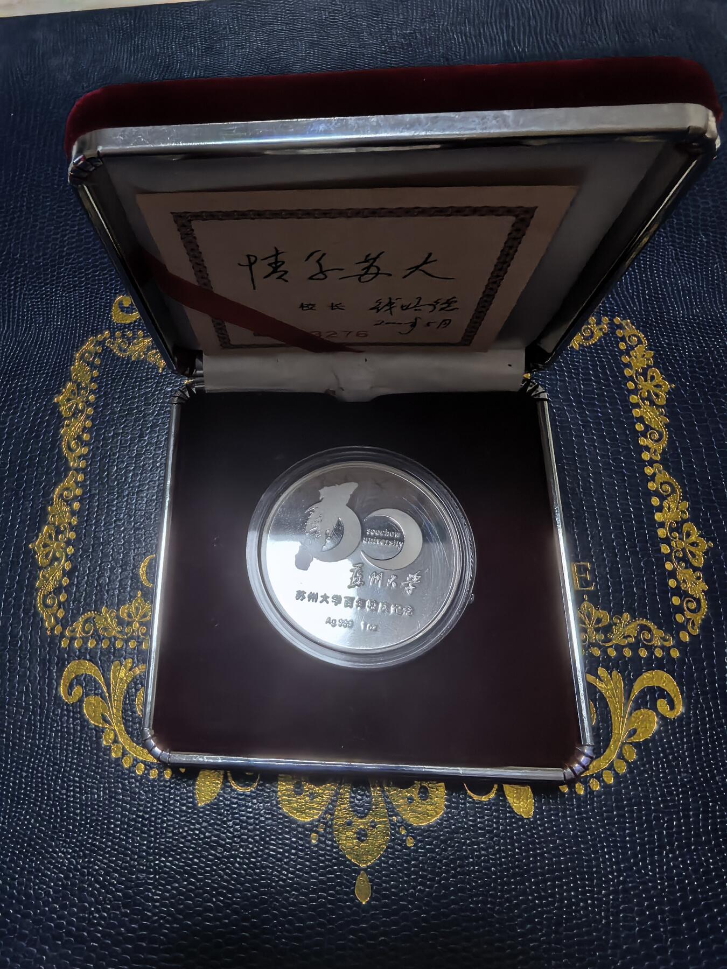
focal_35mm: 24
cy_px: 484
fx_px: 672
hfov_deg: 56.8
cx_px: 364
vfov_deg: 71.6
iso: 200
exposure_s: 1/50
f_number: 2.2
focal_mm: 1.68
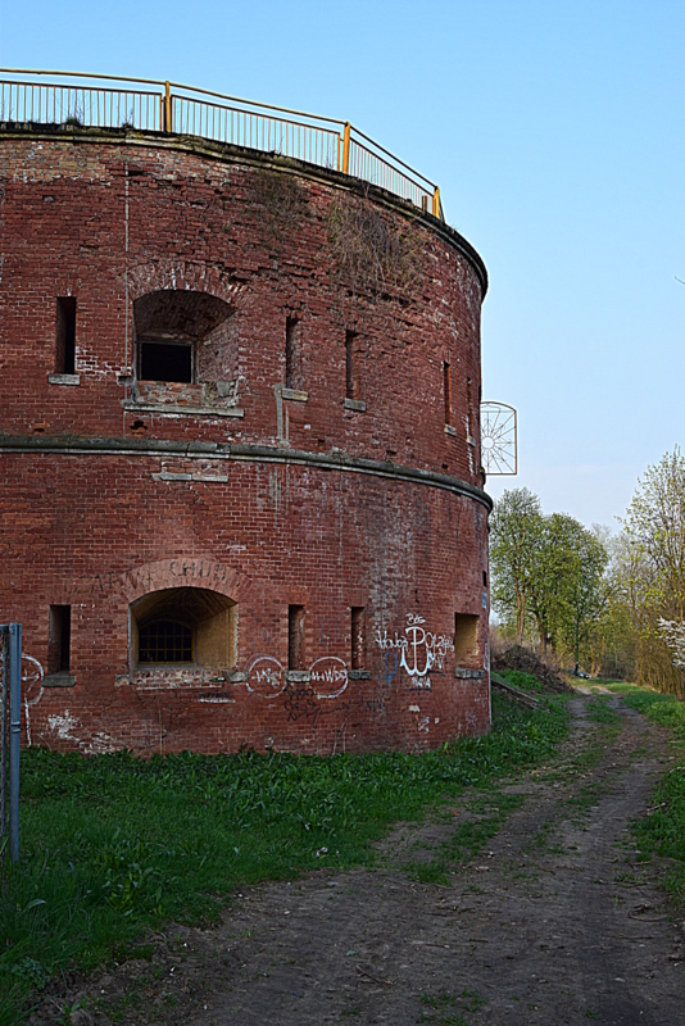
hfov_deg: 31.9
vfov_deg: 46.4
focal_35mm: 42
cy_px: 513
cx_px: 342
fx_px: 1198
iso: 400
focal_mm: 28
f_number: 10
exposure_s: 1/200
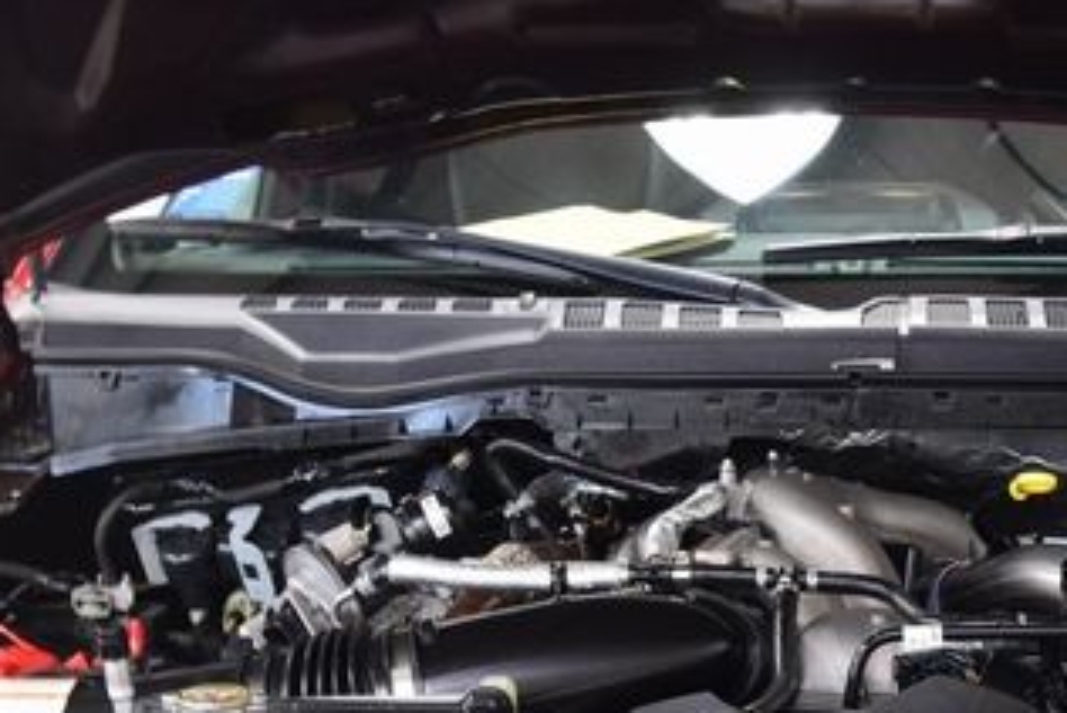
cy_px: 654
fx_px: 2165
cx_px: 858
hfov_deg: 27.1
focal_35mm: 73
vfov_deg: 18.4
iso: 1100
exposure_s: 1/15
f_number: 6.3
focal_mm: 24
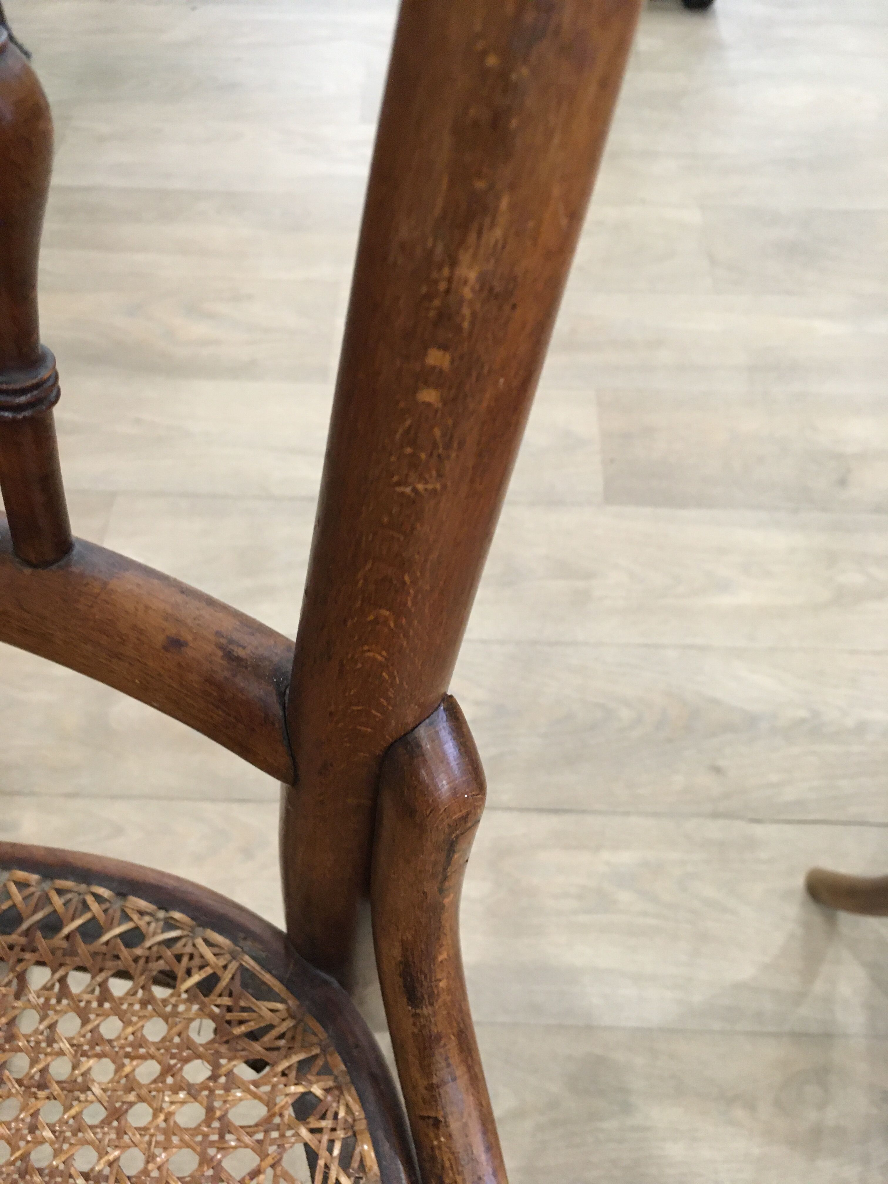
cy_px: 592
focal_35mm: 29
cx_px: 444
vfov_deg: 61.7
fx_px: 992
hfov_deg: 48.2
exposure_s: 1/20
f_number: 2.2
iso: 200
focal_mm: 4.15
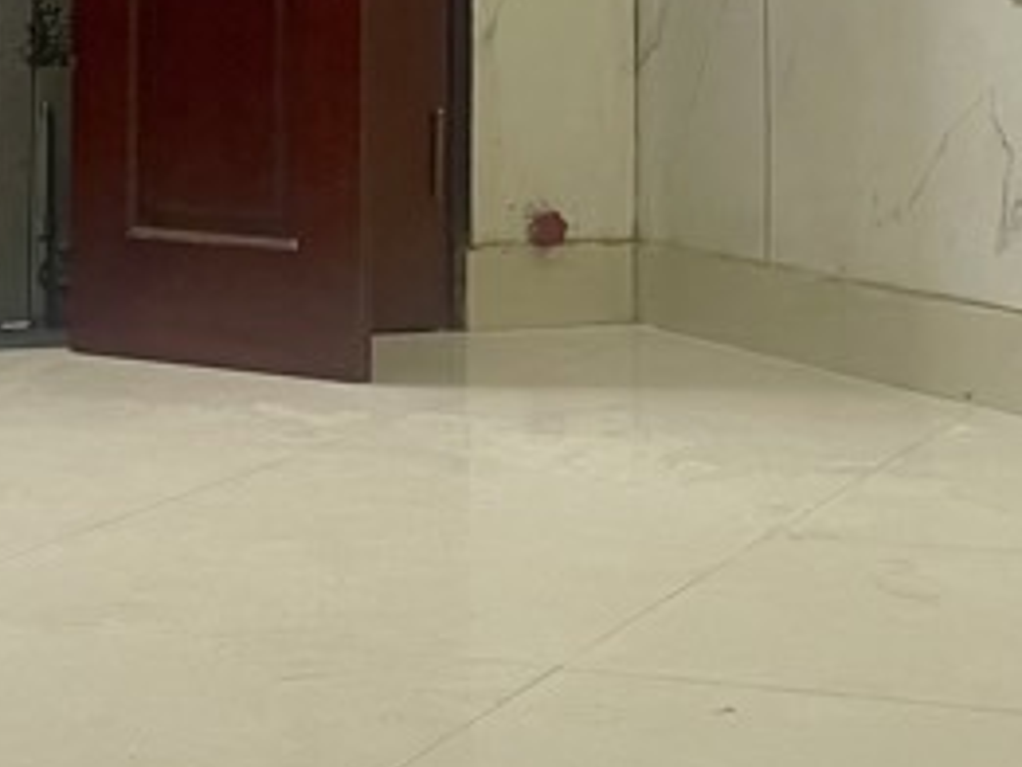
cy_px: -117
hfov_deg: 19.3
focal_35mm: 102
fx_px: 3013
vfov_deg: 14.1
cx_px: 501
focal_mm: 4.2
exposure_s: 1/50
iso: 80
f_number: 1.6
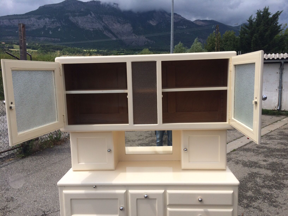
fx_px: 241
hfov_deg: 61.7
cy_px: 108
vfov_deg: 48.2
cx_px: 144
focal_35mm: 29
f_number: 2.2
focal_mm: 4.15
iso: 32
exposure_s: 1/2740
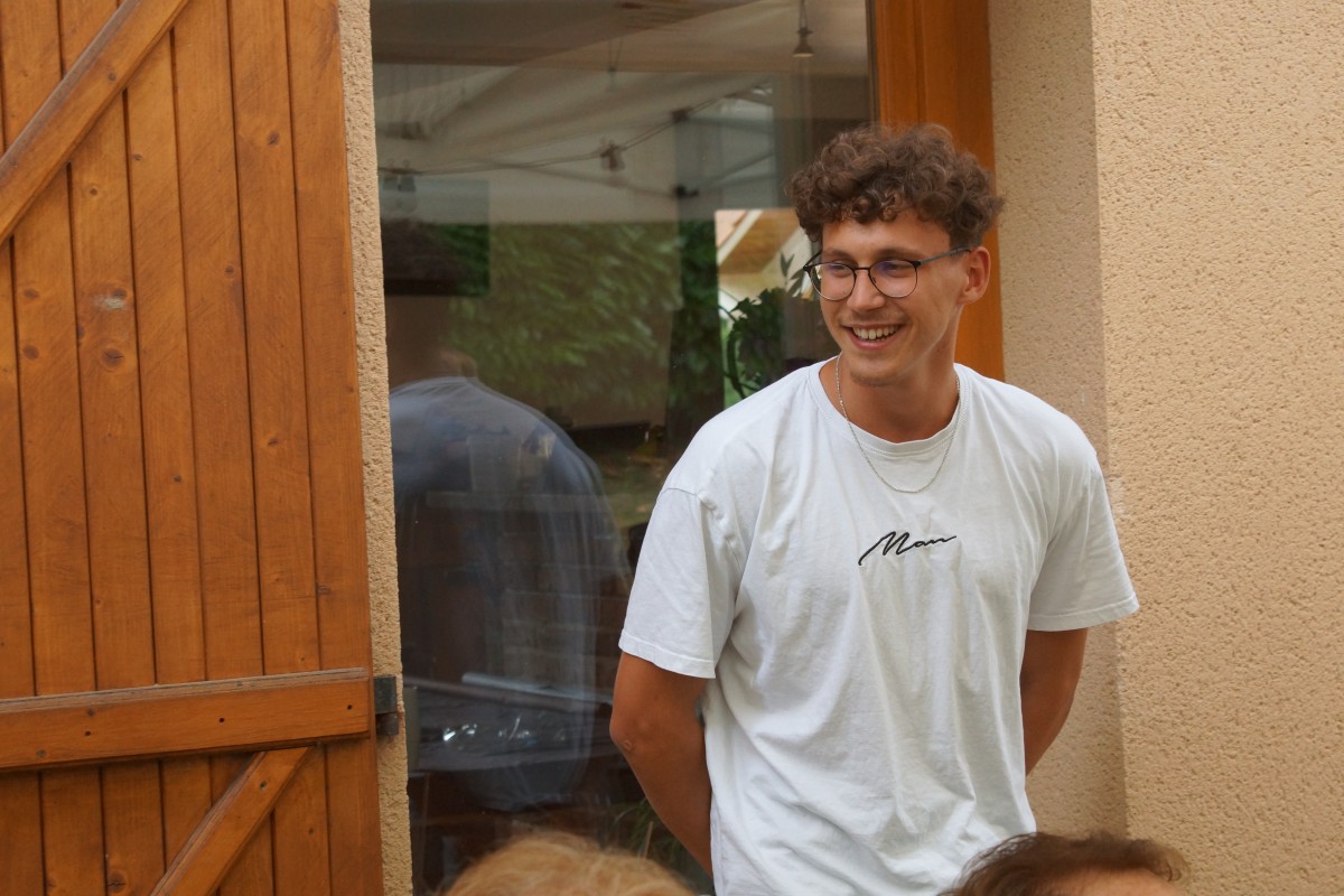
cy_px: 448
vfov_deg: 16.6
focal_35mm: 82
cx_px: 672
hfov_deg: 24.6
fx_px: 3080
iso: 800
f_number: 5.6
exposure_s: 1/160
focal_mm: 55
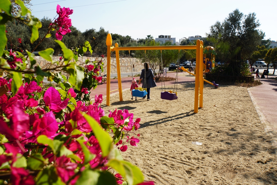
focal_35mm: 30
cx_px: 138
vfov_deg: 43.6
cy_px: 92
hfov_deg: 61.9
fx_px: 231
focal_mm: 20
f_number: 11
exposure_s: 1/125
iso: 100
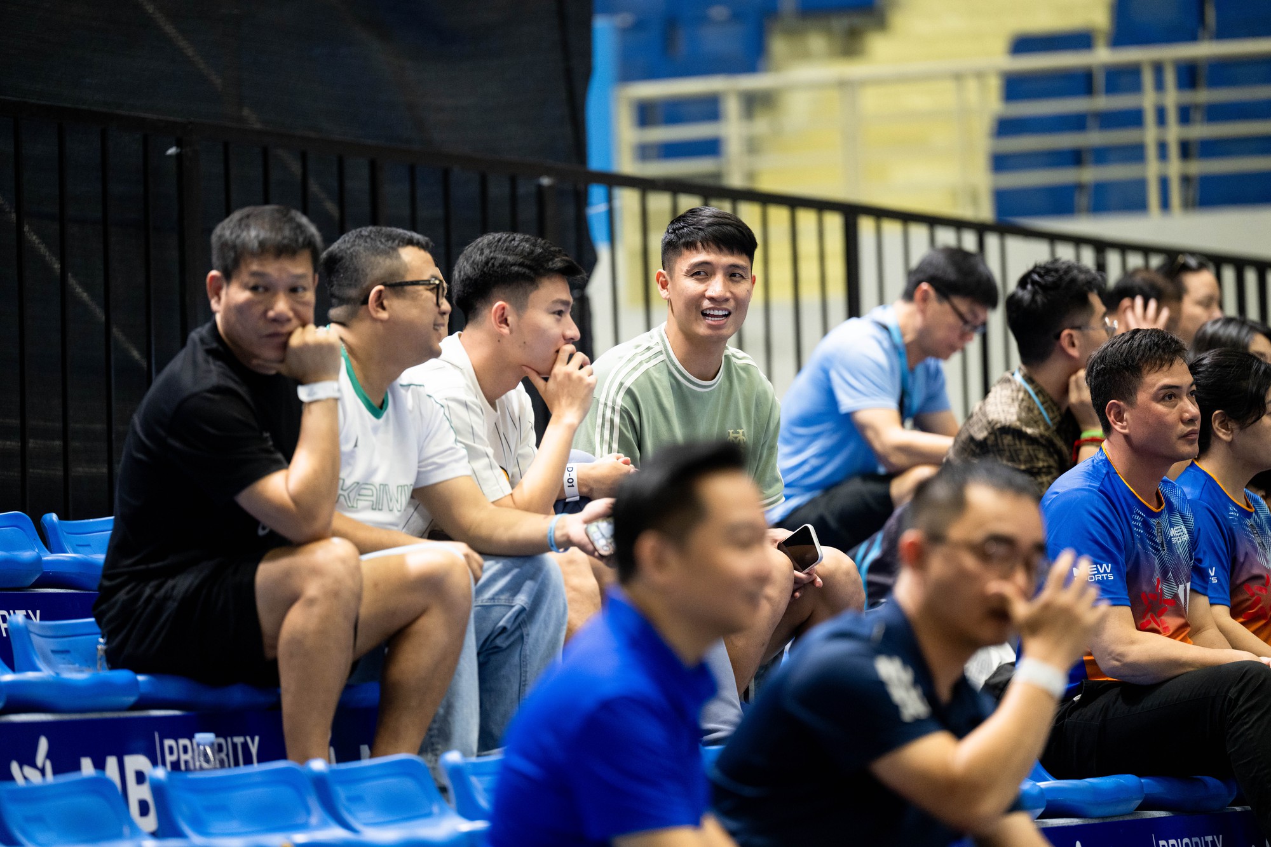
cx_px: 636
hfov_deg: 10.3
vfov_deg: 6.9
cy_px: 424
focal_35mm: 200
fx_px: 7060
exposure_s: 1/250
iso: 2000
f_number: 2.8
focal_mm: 200
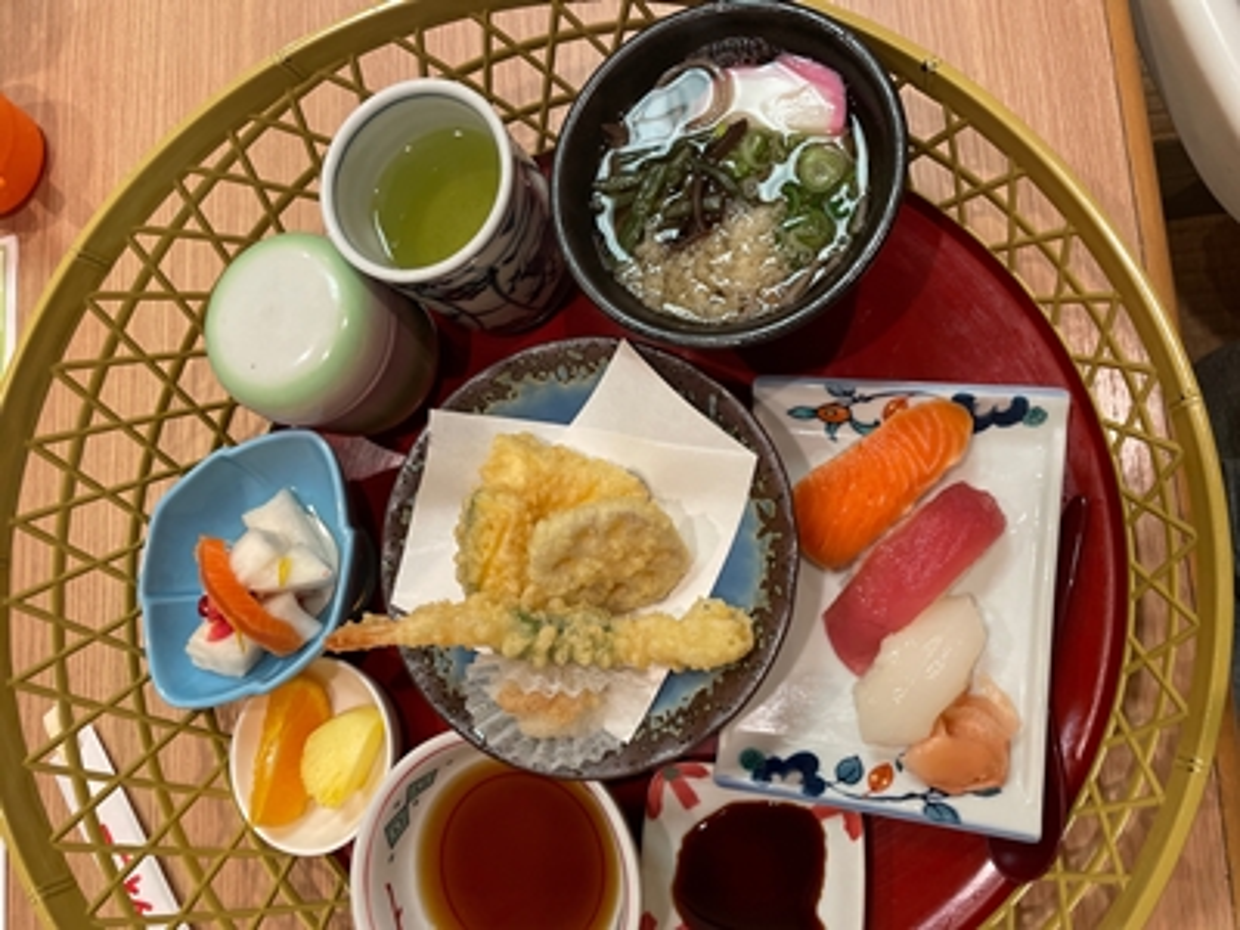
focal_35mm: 26
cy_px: 465
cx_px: 620
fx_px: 931
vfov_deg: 53.1
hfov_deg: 67.3
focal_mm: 4.2
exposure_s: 1/60
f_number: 1.6
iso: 125
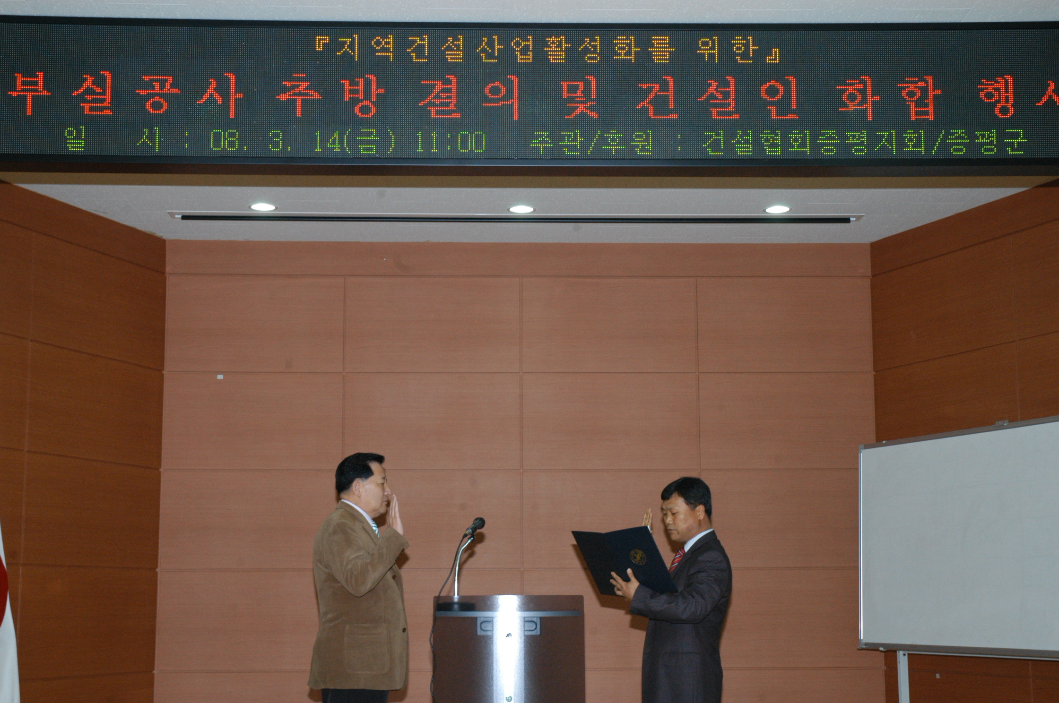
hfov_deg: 35.1
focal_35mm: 57
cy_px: 352
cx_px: 530
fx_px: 1675
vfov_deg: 23.7
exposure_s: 1/60
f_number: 7.1
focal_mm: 38
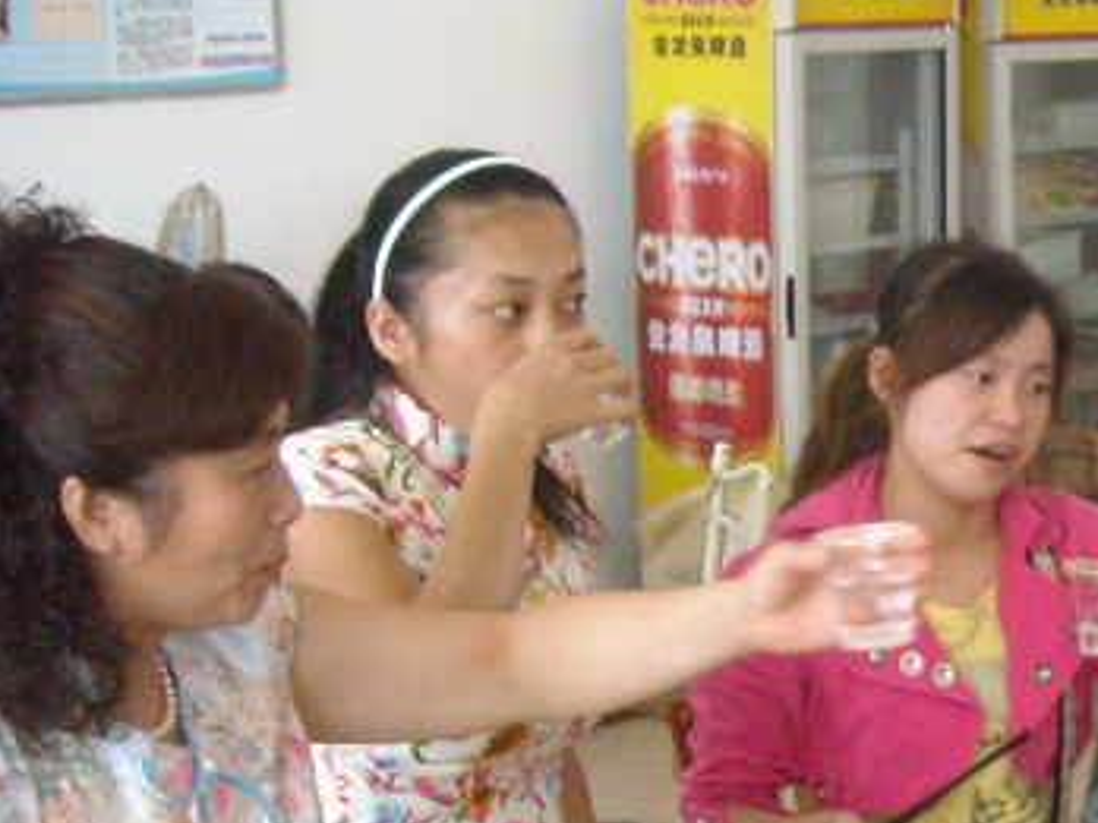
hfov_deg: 17.9
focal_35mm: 103
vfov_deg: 14.1
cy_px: 848
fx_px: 3267
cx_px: 1404
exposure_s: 1/45
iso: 400
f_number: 2.8
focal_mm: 5.7
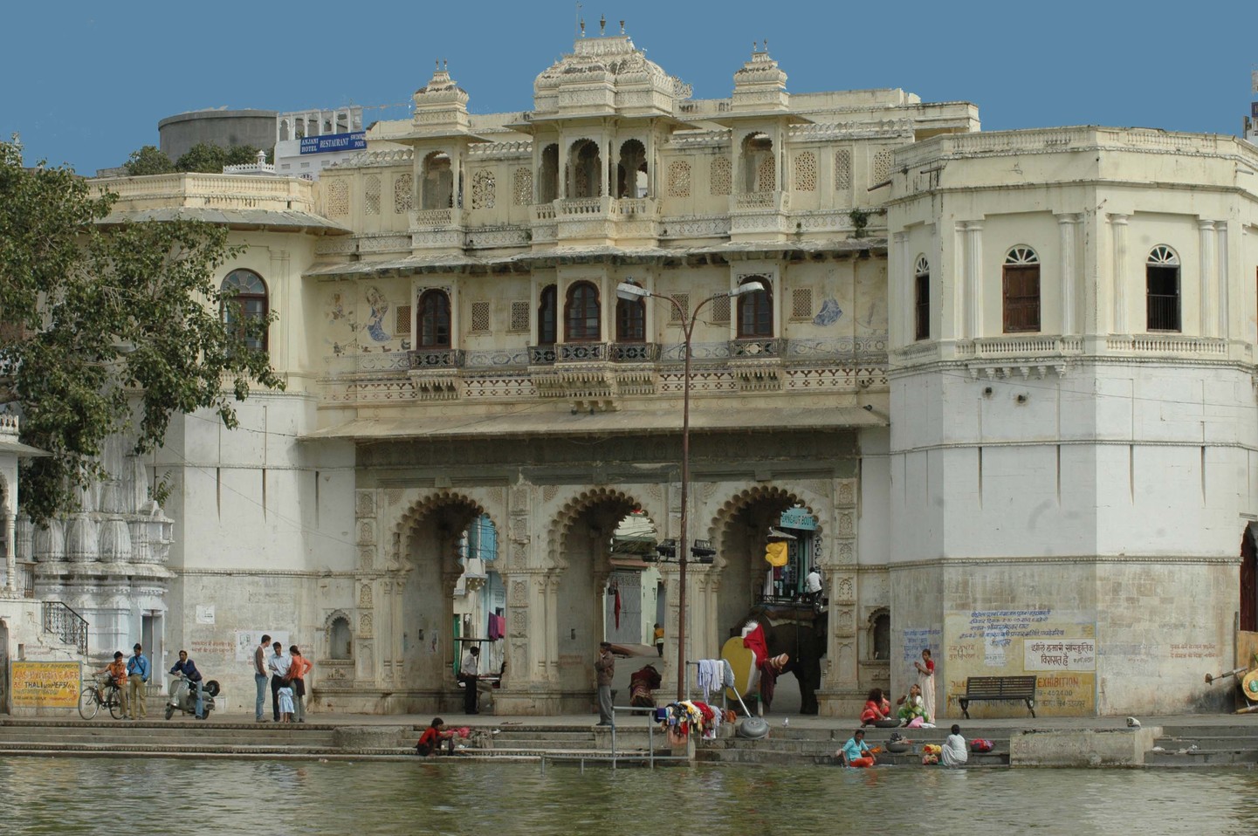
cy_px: 418
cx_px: 629
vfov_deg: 13.0
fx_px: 3666
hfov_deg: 19.5
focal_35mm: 105
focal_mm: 70
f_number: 11
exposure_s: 1/500
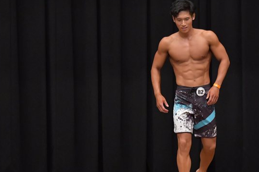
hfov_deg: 6.4
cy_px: 101
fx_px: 2329
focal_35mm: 324
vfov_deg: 4.2
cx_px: 180
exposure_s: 1/400
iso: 6400
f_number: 5.6
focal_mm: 150
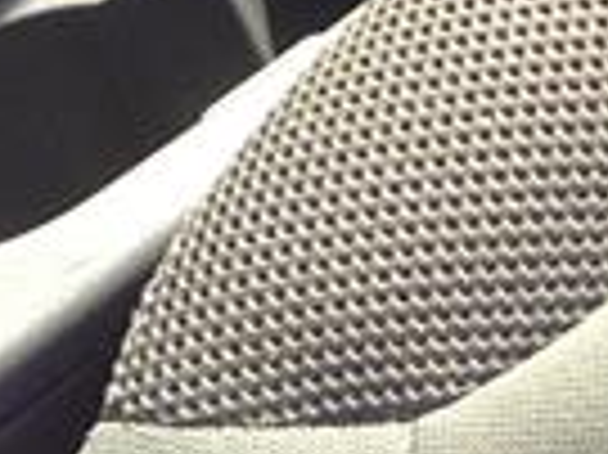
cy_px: -1146
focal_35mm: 250
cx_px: 1108
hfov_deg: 7.7
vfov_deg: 5.4
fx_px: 4387
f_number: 2.4
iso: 50
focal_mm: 4.13
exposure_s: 1/120
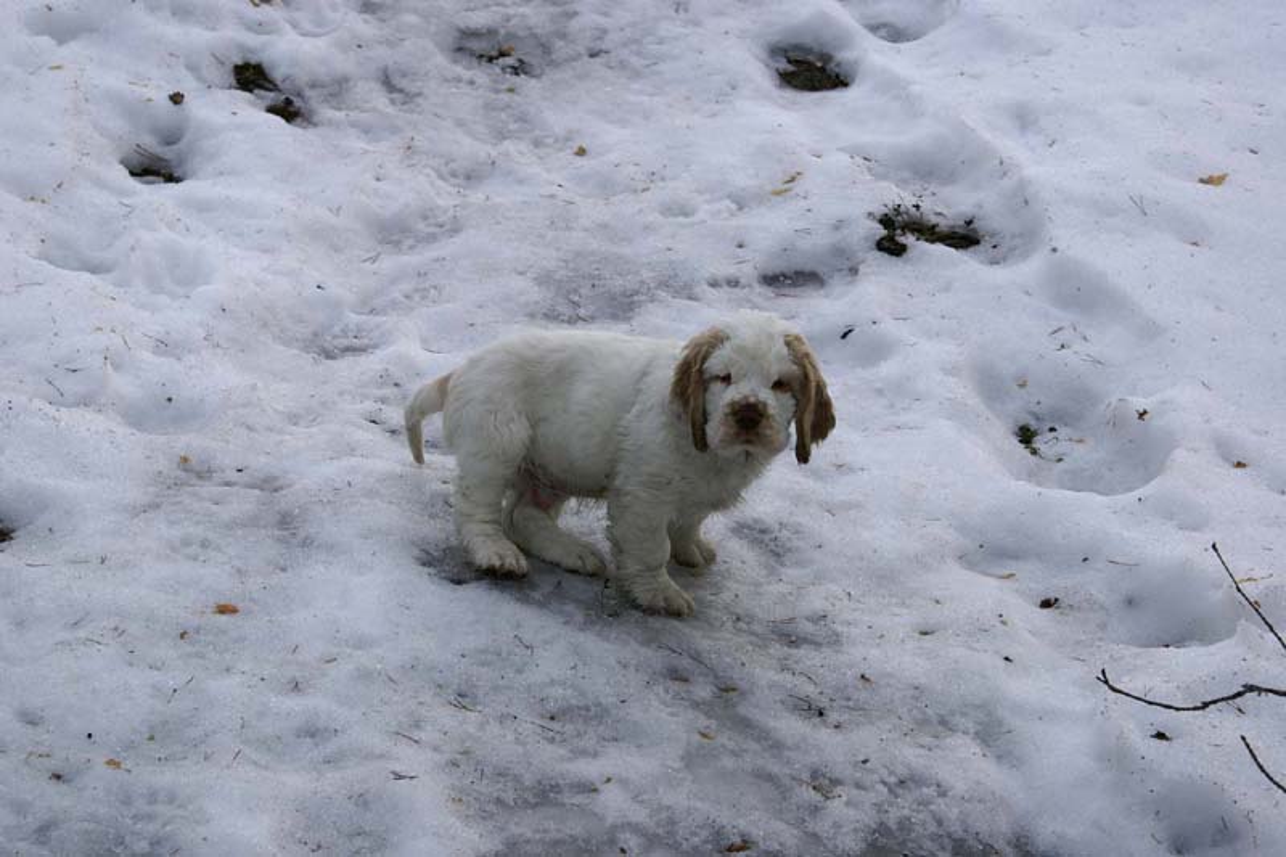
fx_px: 3750
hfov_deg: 19.5
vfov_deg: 13.0
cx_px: 643
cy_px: 428
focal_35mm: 105
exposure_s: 1/160
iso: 100
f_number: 6.3
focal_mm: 70
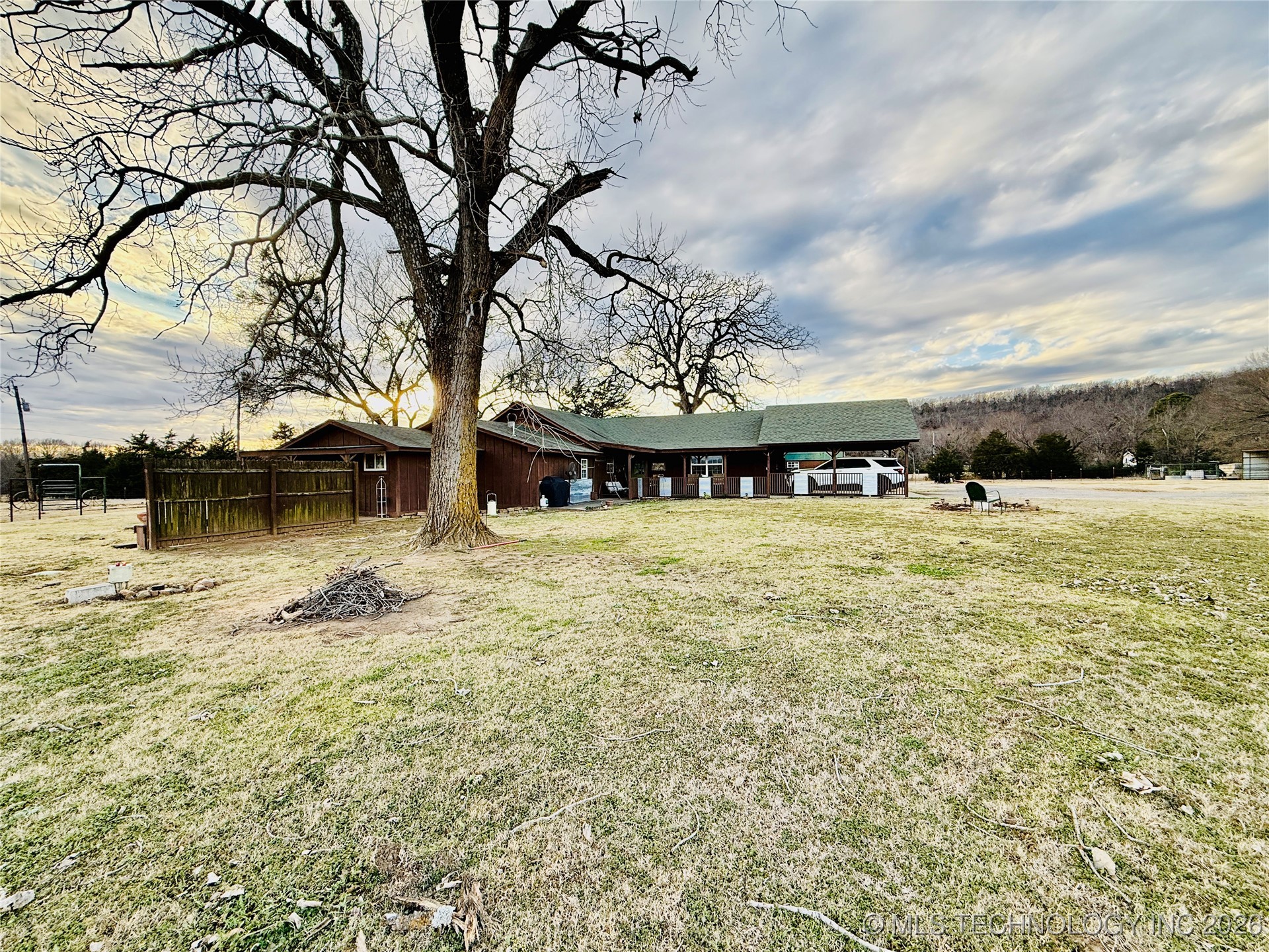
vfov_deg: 85.7
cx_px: 634
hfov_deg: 102.1
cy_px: 476
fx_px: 513
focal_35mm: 14
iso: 64
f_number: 2.2
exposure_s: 1/379
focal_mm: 2.22
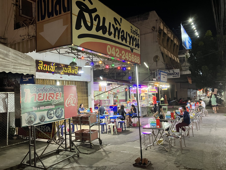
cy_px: 85
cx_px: 113
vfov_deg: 49.7
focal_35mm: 28
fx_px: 183
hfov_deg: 63.4
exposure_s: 1/33
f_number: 1.8
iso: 320
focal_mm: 3.99
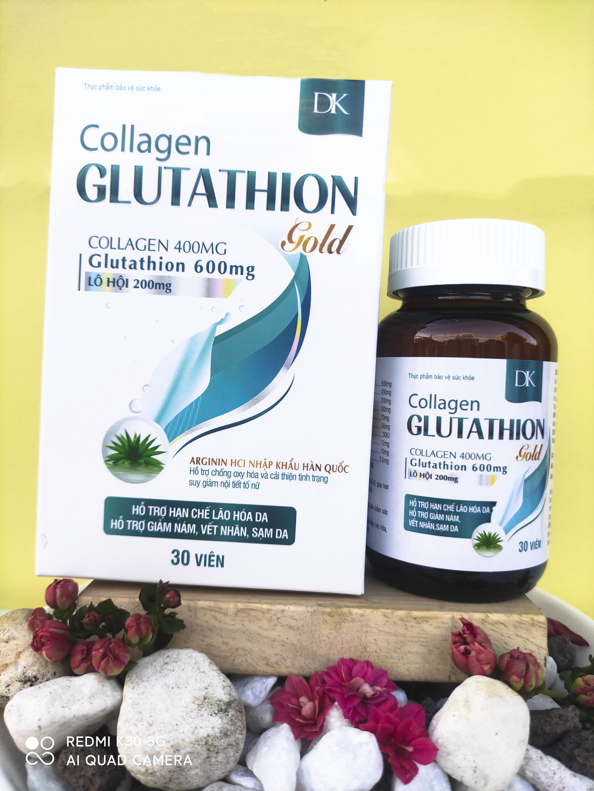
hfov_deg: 54.9
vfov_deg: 69.4
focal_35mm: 25
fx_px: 572
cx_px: 297
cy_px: 396
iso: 65
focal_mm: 5.43
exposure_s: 1/100
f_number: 1.9
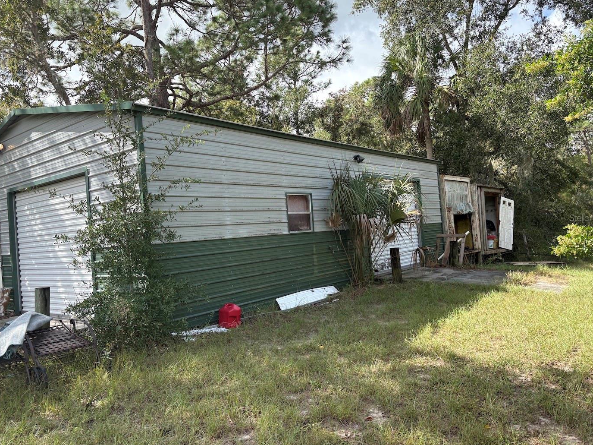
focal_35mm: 27
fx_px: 462
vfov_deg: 51.3
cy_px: 218
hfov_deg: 65.3
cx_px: 302
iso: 50
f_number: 1.6
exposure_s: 1/907
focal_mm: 5.96
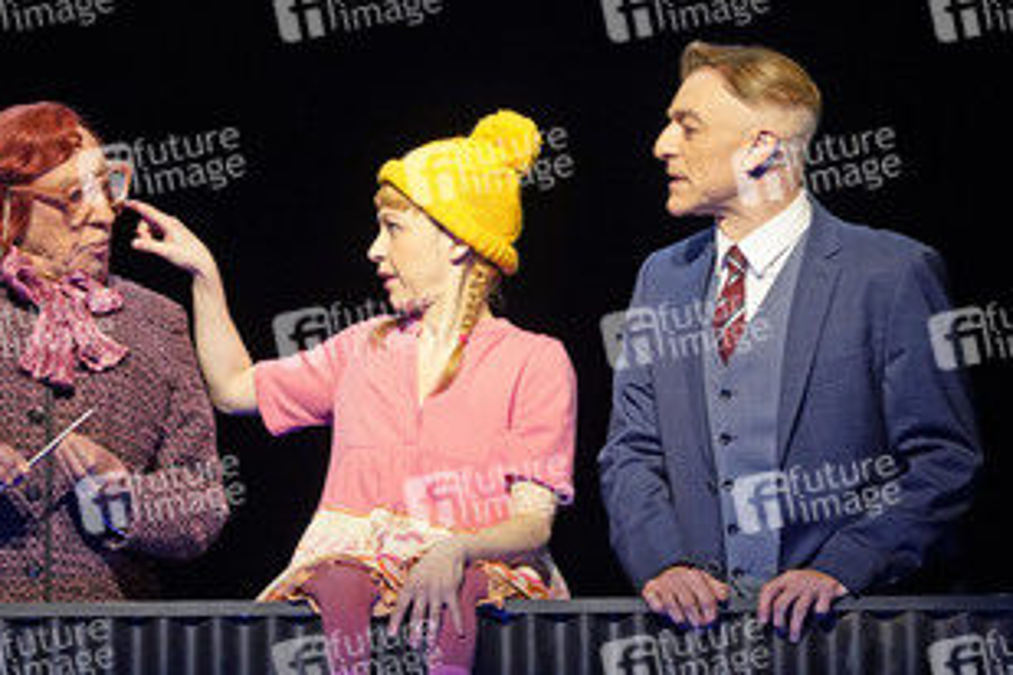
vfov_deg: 7.7
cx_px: 402
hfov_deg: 11.5
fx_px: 5008
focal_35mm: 178
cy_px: 413
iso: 2000
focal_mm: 122
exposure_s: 1/250
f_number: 5.6
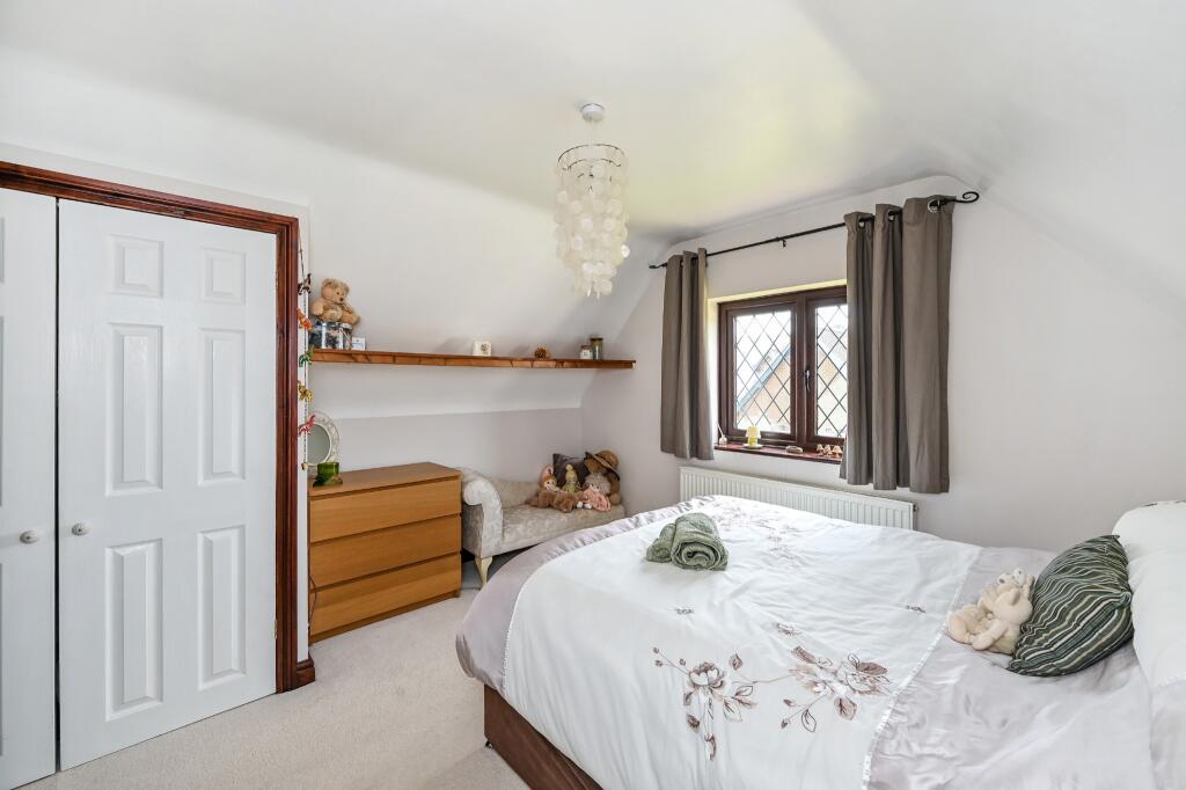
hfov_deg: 104.3
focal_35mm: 14
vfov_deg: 81.2
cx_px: 593
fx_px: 461
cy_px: 395
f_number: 8
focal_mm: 14
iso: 400
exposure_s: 1/30
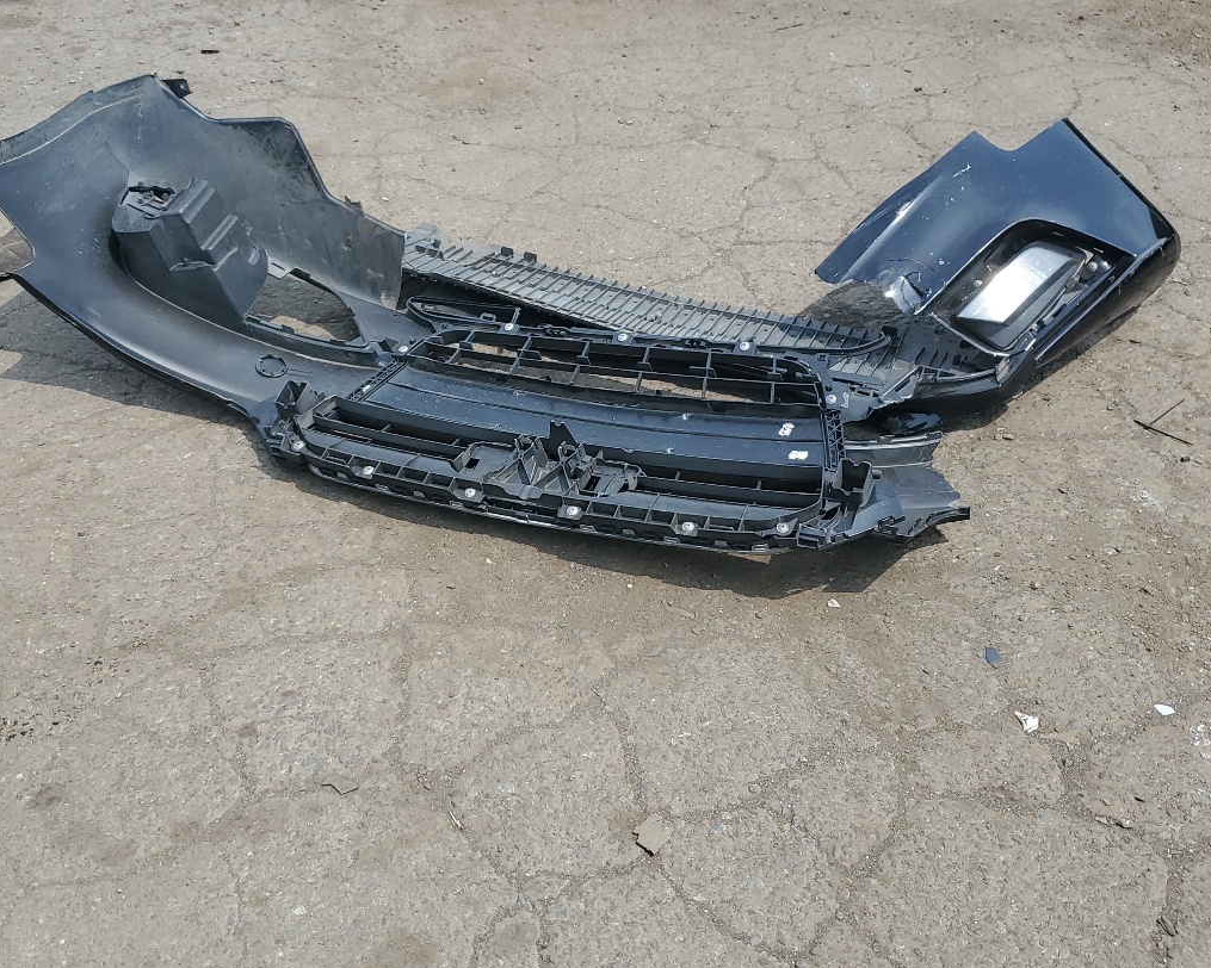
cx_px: 494
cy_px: 477
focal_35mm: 40
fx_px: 1434
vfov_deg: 37.3
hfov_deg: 45.6
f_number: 1.5
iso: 50
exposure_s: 1/1667
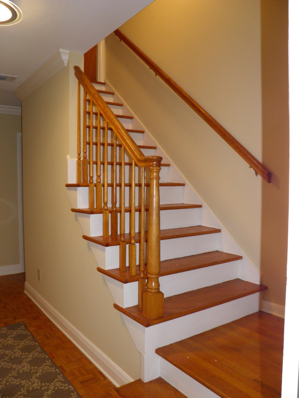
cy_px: 199
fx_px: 322
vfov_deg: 63.4
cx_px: 150
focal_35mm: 28
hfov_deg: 49.7
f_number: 2.8
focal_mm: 4.9
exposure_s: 1/30
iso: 100
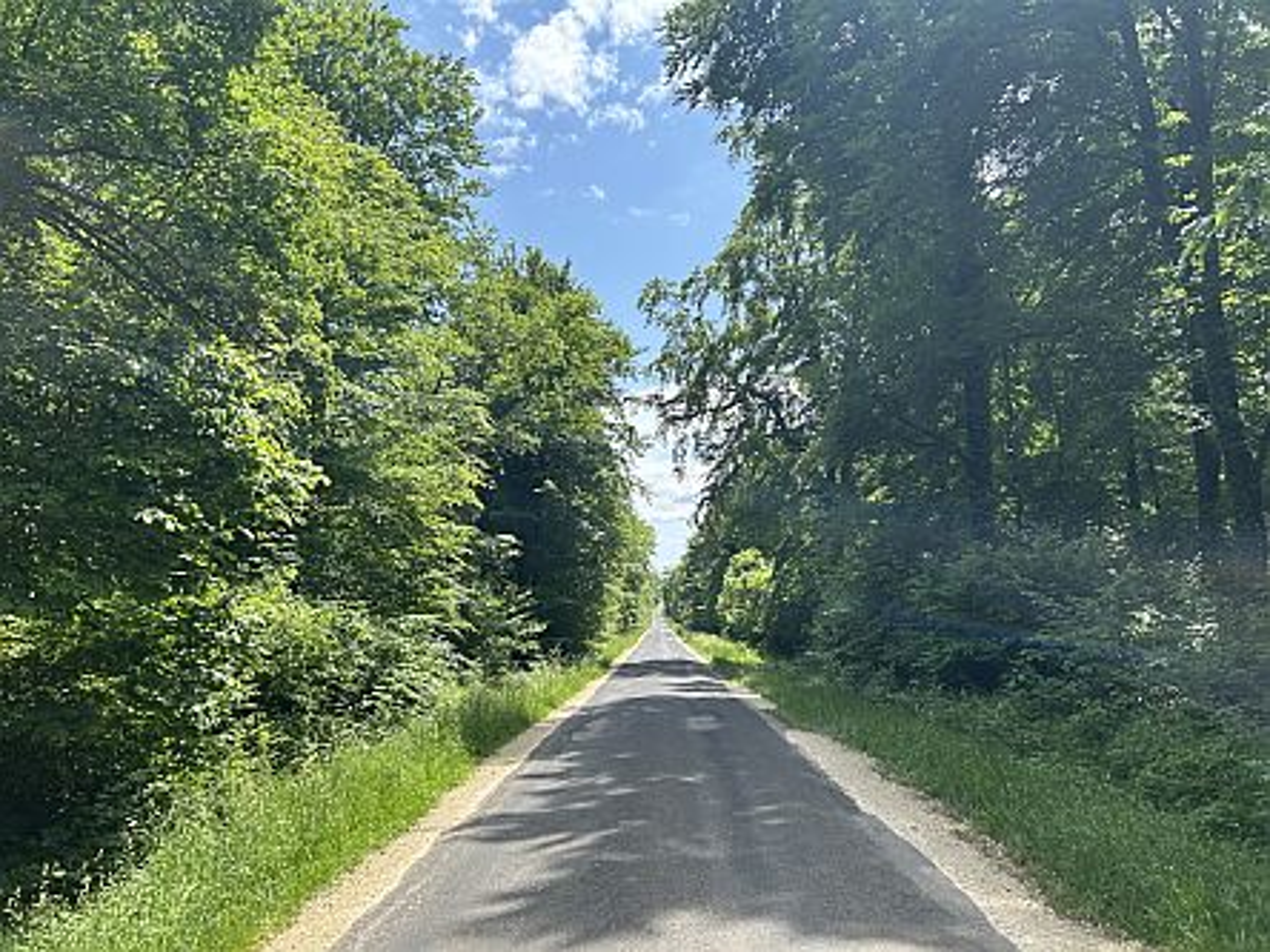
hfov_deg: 67.3
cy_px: 476
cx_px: 635
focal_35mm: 26
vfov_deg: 53.1
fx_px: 954
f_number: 1.5
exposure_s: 1/1698
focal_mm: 5.7
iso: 50
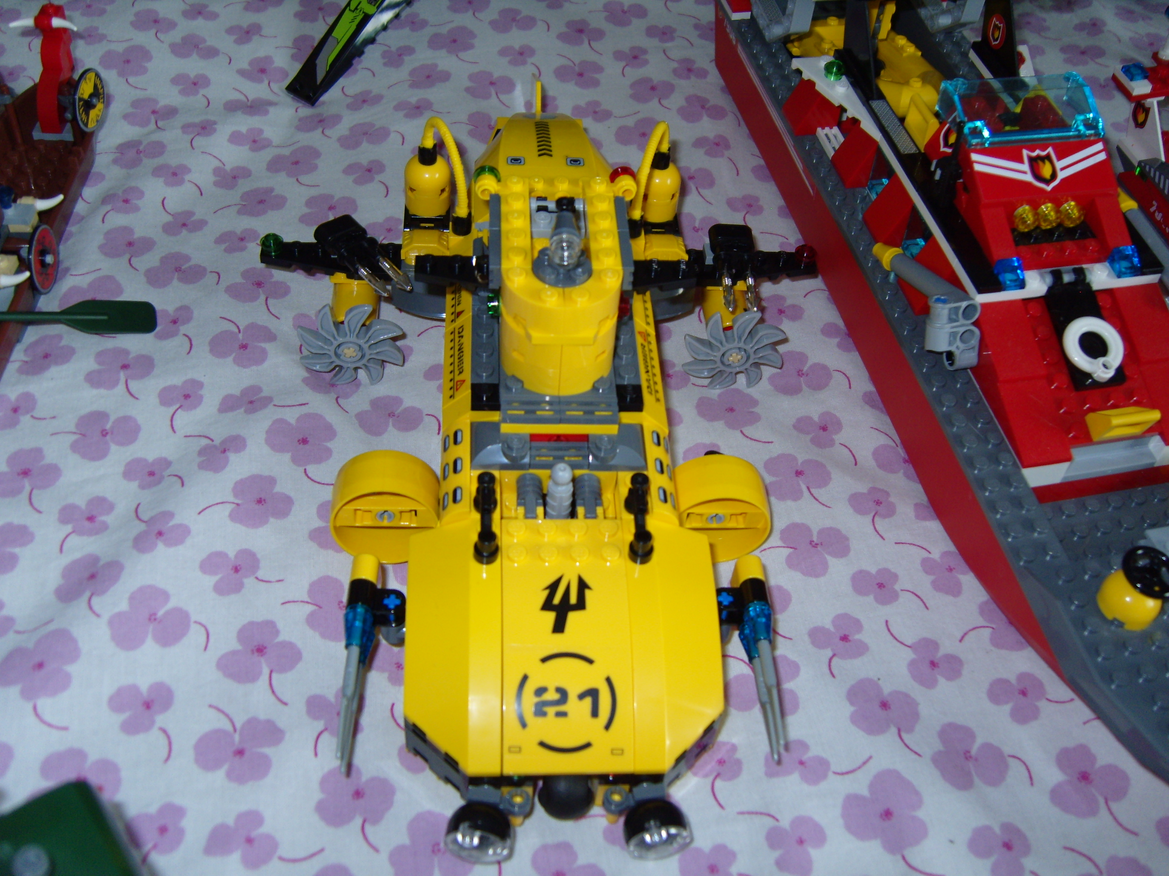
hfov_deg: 52.6
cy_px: 438
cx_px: 584
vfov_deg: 40.7
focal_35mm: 35
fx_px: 1182
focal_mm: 7.4
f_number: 2.8
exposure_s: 1/30
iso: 100
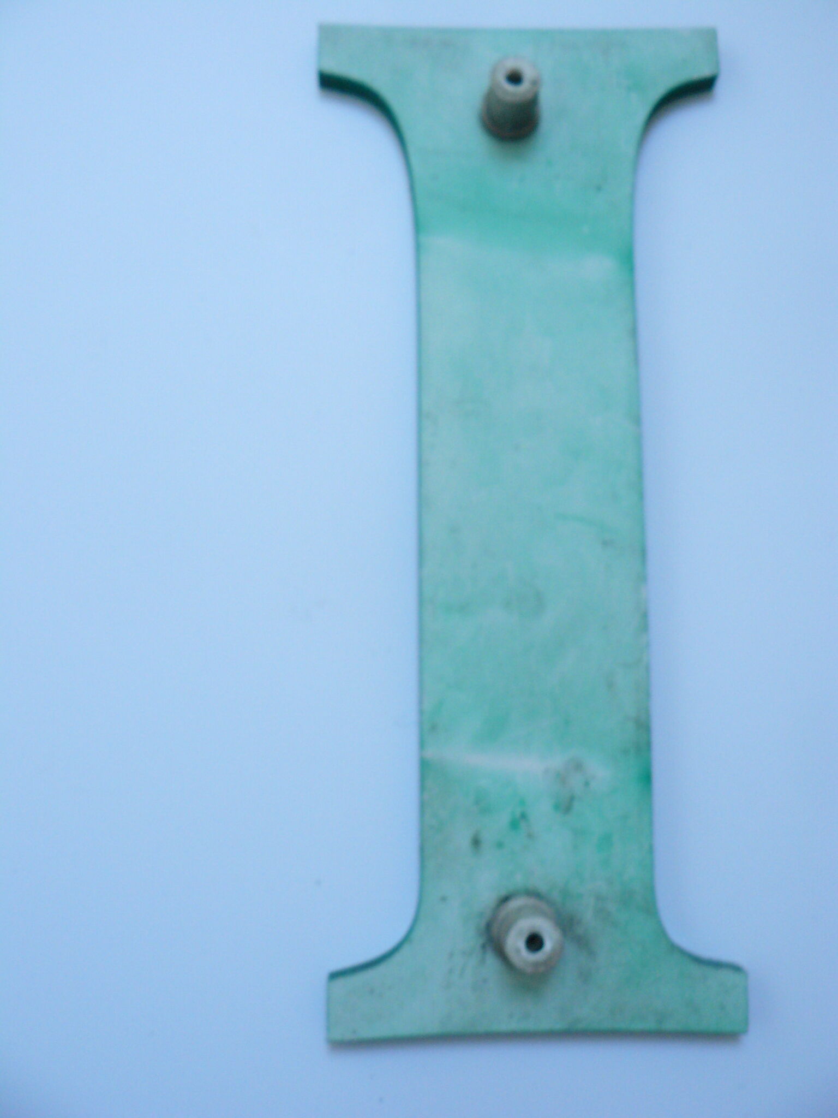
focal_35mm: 36
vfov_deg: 51.4
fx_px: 1162
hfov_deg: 39.7
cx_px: 419
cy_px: 559
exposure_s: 1/13
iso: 200
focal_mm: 6
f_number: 2.8
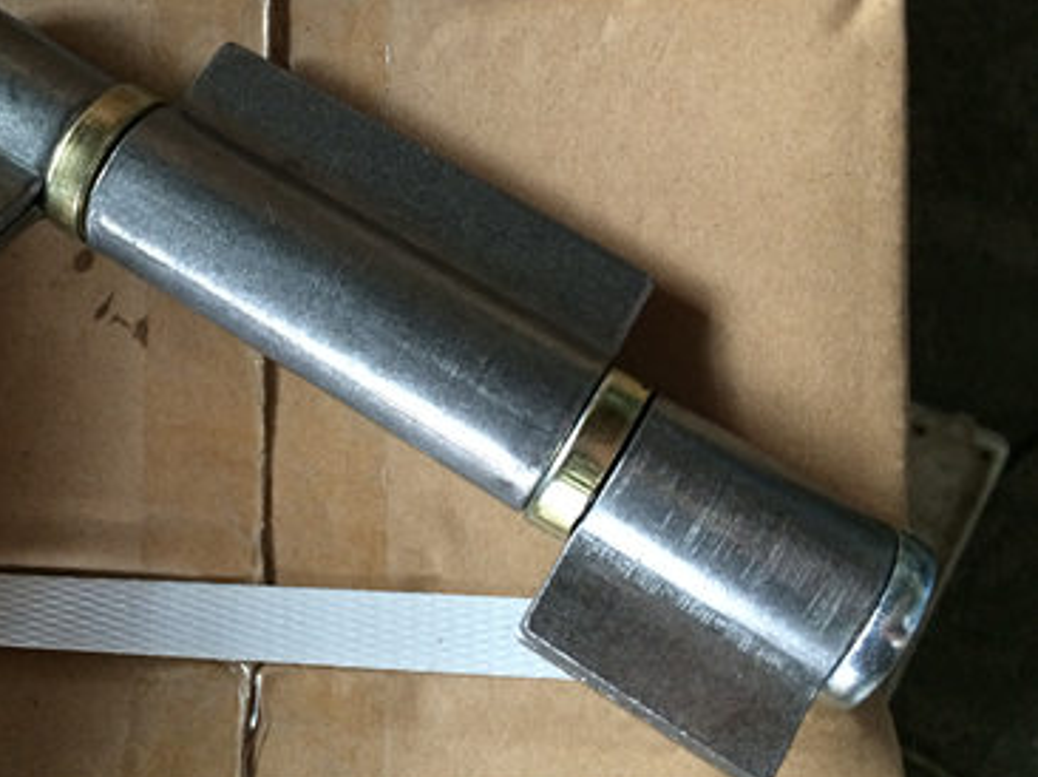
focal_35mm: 41
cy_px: 257
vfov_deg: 34.8
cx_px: 335
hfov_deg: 45.0
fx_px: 1229
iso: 250
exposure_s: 1/30
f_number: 2.2
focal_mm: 4.12
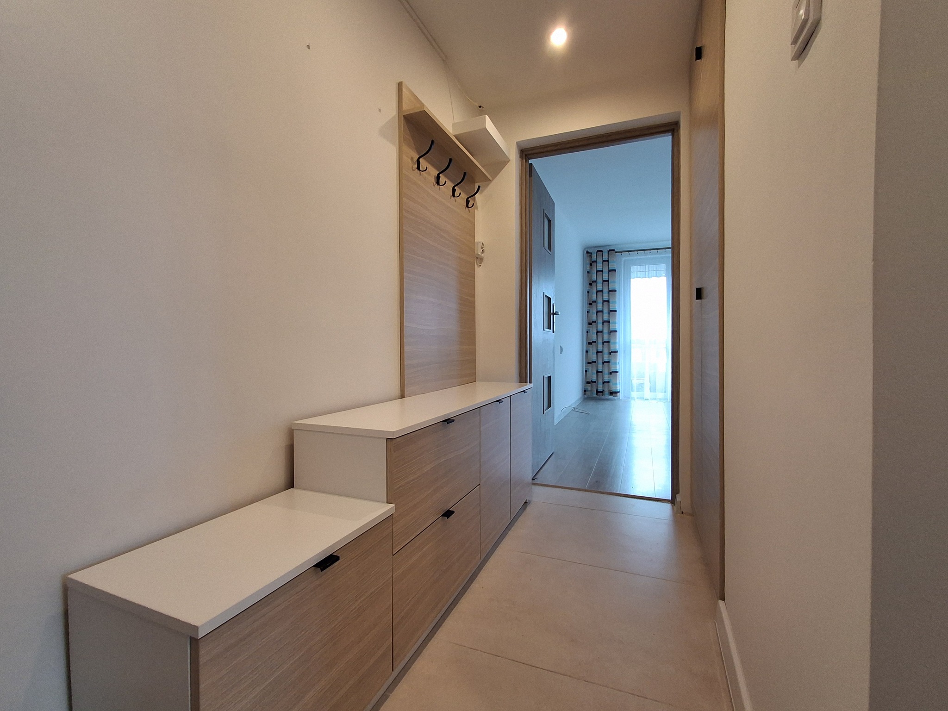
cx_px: 474
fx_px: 438
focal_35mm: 16
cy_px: 356
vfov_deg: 78.1
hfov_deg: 94.5
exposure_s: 1/50
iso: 160
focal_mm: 1.64
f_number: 2.2
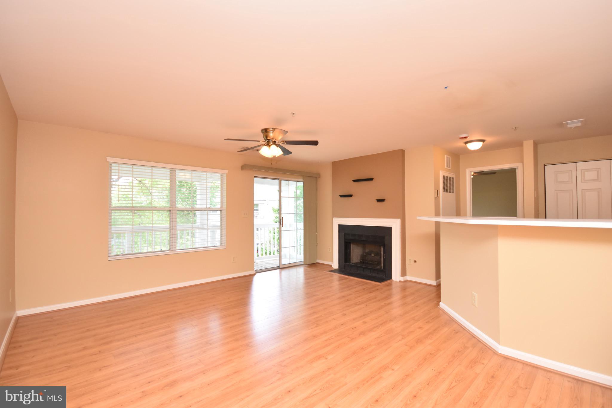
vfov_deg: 77.3
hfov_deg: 100.4
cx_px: 306
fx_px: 255
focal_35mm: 15
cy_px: 204
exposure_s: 1/200
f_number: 5
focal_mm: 10
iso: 800
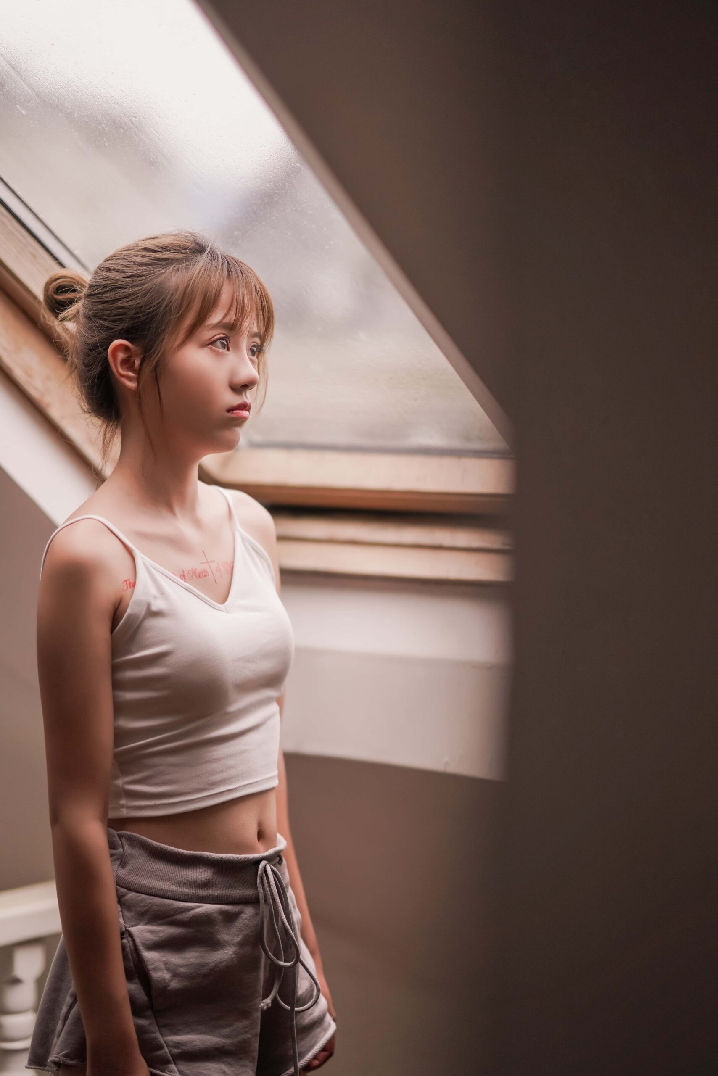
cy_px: 538
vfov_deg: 23.9
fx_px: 2541
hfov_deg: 16.1
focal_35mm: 85
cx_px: 359
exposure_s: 1/500
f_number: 1.4
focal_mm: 85
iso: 125
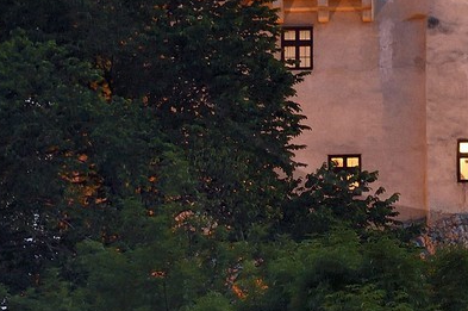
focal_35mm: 794
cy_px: -222
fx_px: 10309
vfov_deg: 1.7
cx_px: 497
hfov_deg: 2.6
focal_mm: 195
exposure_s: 1/13
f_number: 5
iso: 1600
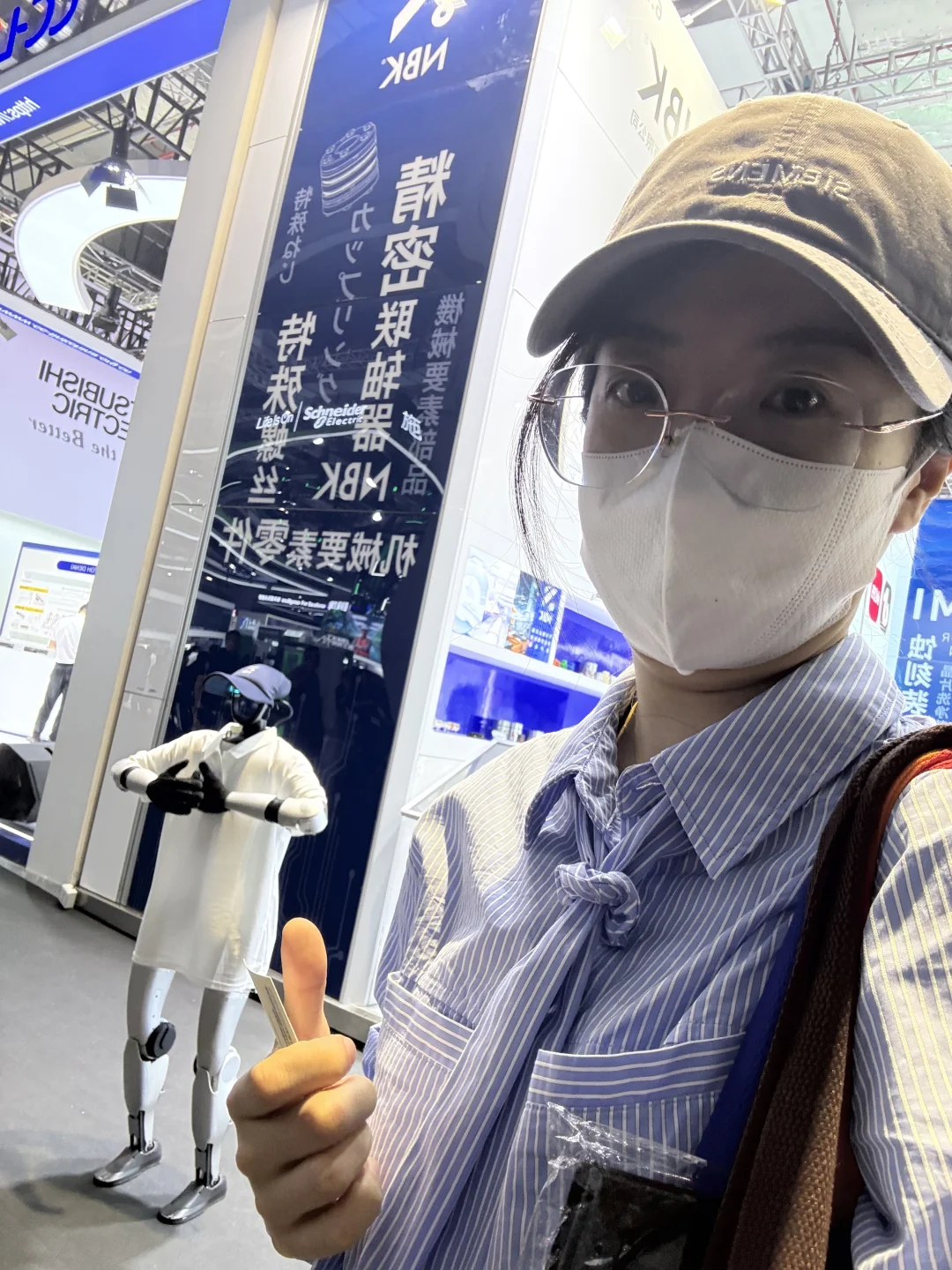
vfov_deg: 73.9
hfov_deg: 58.9
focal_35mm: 23
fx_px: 843
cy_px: 635
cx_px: 476
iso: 125
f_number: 1.9
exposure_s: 1/50
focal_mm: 2.69
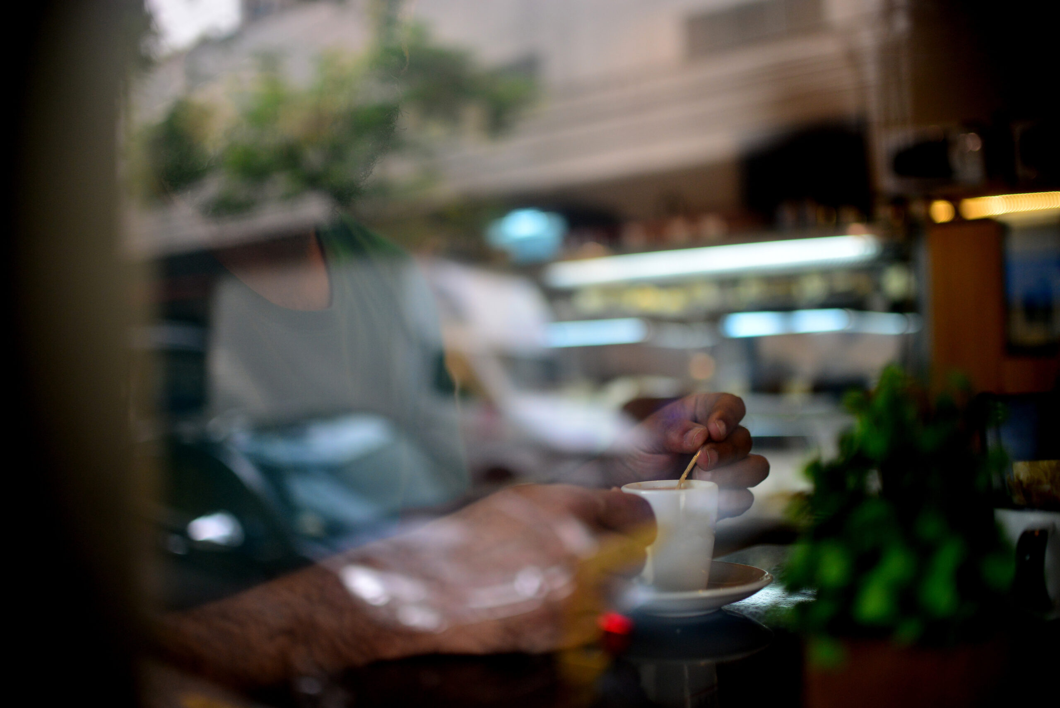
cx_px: 530
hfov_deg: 54.4
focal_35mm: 35
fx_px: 1031
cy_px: 354
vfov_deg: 37.9
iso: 1000
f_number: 1.8
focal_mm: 35
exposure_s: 1/800
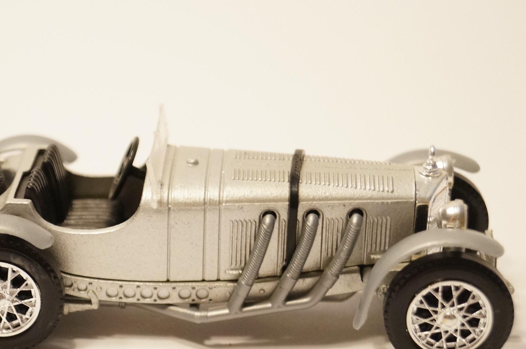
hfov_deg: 17.8
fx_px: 1673
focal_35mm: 115
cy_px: 203
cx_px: 186
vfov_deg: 11.9
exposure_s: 1/100
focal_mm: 55
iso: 1600
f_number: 5.6
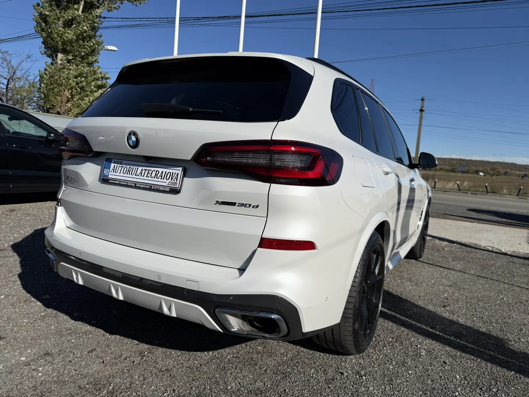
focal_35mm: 24
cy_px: 198
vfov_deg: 56.8
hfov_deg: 71.6
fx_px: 367
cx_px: 264
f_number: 1.78
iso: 80
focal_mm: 6.76
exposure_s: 1/10309
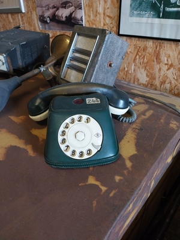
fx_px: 180
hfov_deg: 53.1
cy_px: 120
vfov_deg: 67.3
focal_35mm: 26
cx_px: 90
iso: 200
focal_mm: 4
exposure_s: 1/50
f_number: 1.8
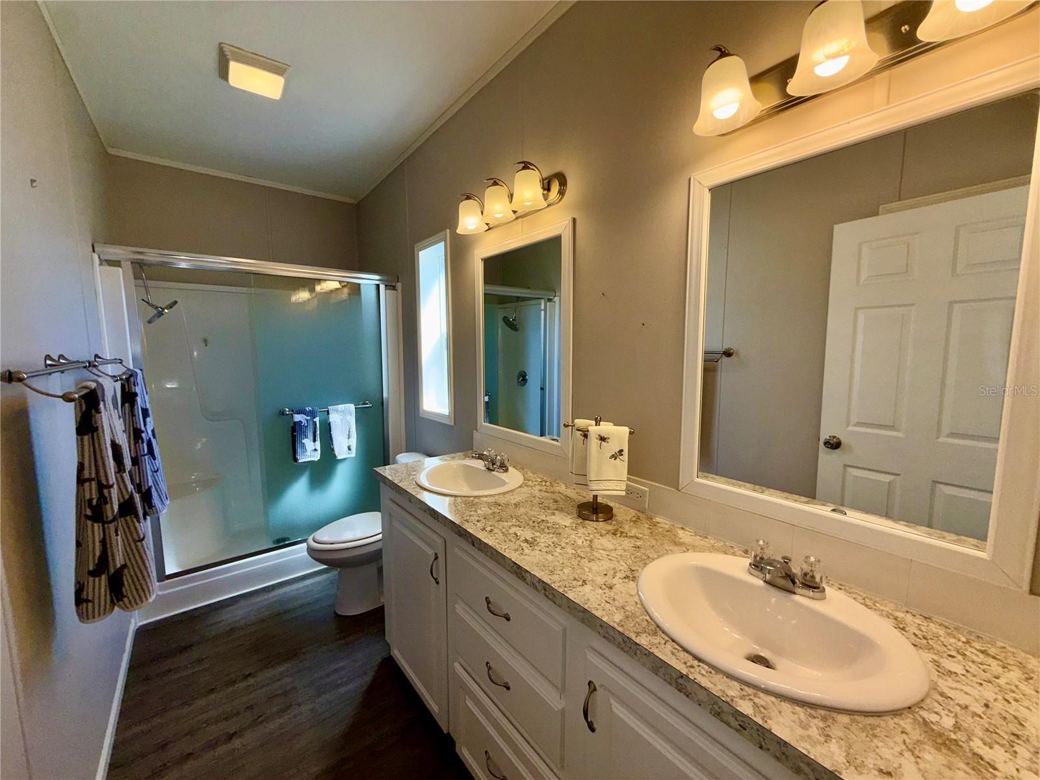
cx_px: 520
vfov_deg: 85.7
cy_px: 390
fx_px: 421
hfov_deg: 102.1
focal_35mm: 14
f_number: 2.2
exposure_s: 1/156
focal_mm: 2.22
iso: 16
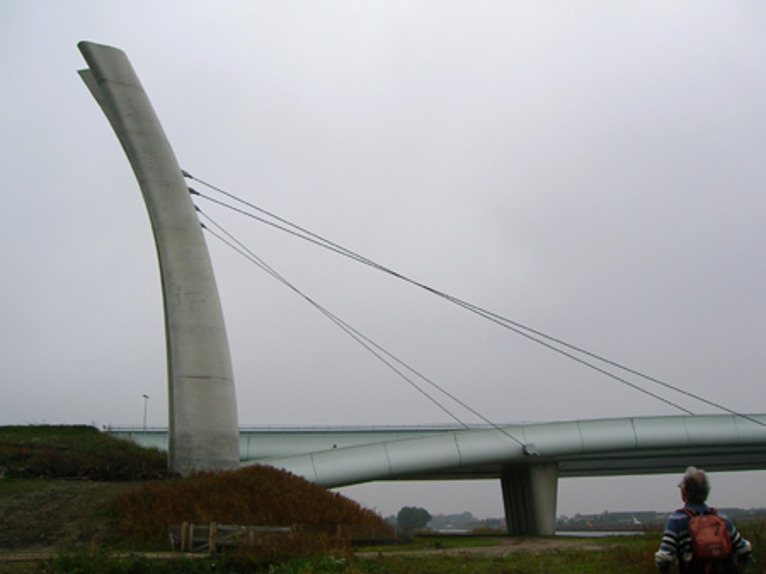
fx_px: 752
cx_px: 383
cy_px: 287
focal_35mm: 34
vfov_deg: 41.8
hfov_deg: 54.0
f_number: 4.9
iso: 50
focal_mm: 5.7
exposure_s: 1/253
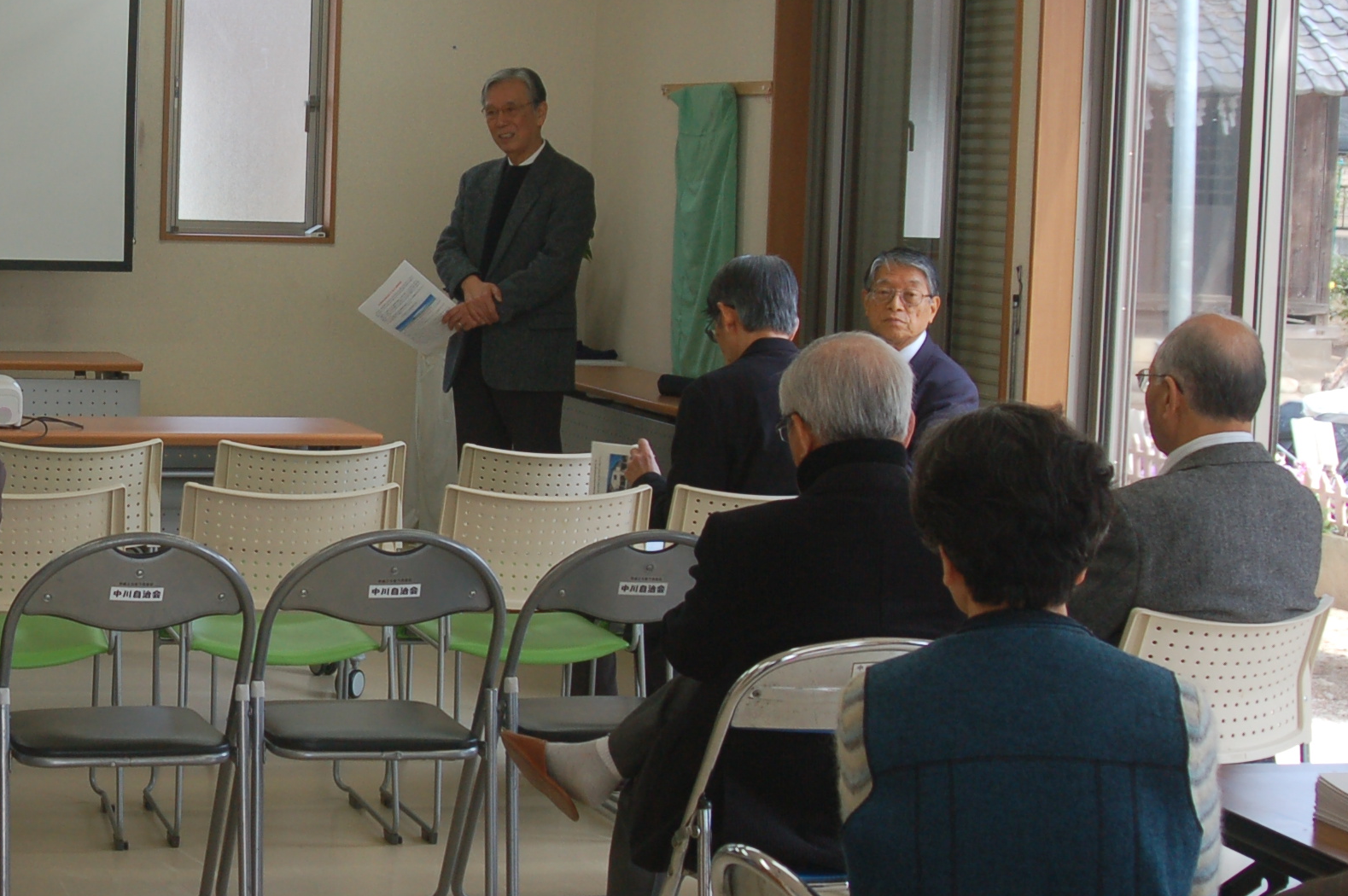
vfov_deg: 17.0
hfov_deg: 24.6
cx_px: 114
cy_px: 392
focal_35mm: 80
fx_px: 2993
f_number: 5.6
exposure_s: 1/125
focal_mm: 28
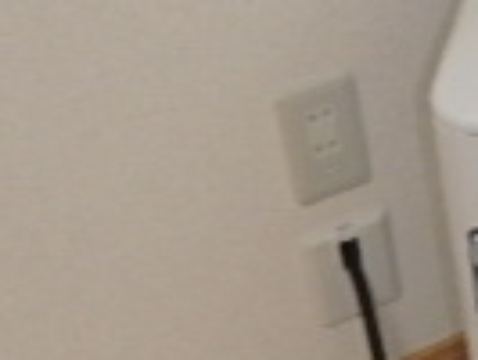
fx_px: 1396
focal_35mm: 101
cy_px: 198
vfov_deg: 14.7
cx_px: 719
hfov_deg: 17.5
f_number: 3.5
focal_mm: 3.7
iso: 400
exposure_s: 1/30
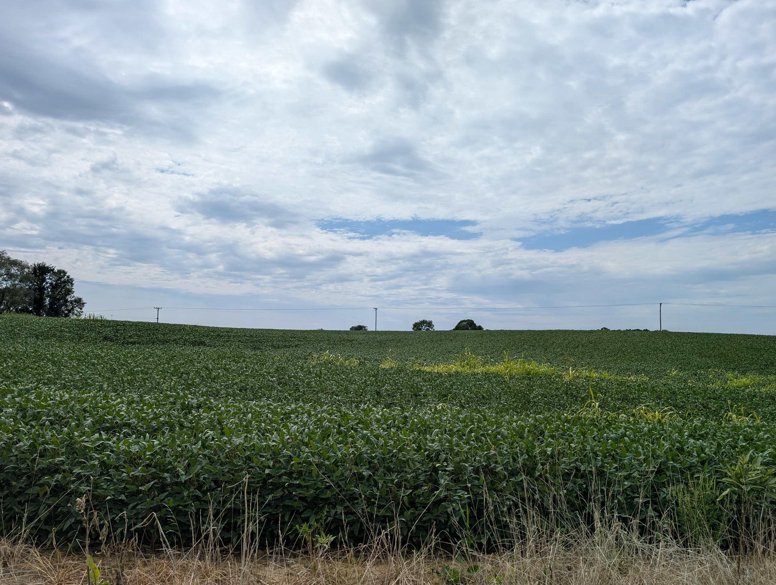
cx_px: 382
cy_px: 299
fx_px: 561
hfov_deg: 69.3
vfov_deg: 55.0
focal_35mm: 25
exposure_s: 1/2299
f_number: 1.68
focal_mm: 6.9
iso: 21
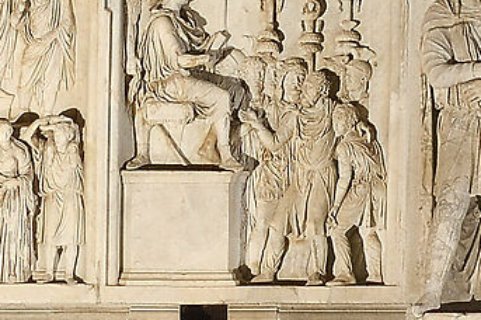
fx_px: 21691
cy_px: 679
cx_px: -766
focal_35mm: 1625
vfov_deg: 0.8
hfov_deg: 1.3
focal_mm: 155
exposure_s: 6
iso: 100
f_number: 16
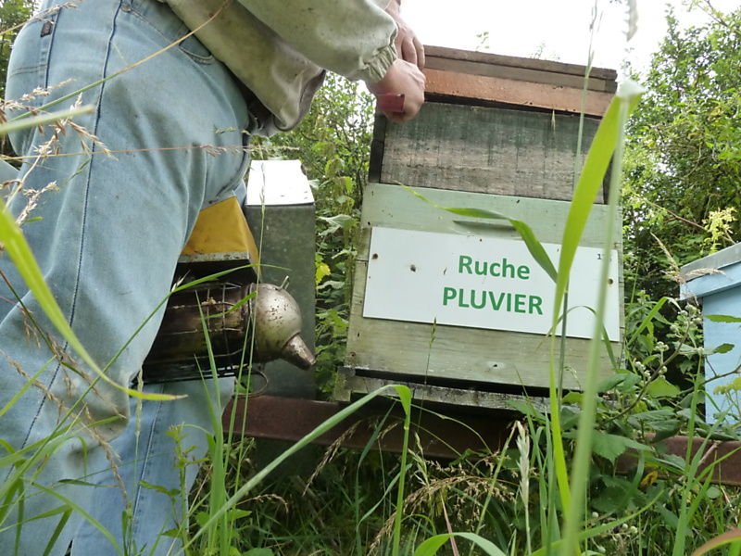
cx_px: 370
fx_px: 535
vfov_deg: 54.9
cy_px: 278
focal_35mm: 25
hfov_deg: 69.4
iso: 320
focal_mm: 4.1
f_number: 4
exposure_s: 1/250
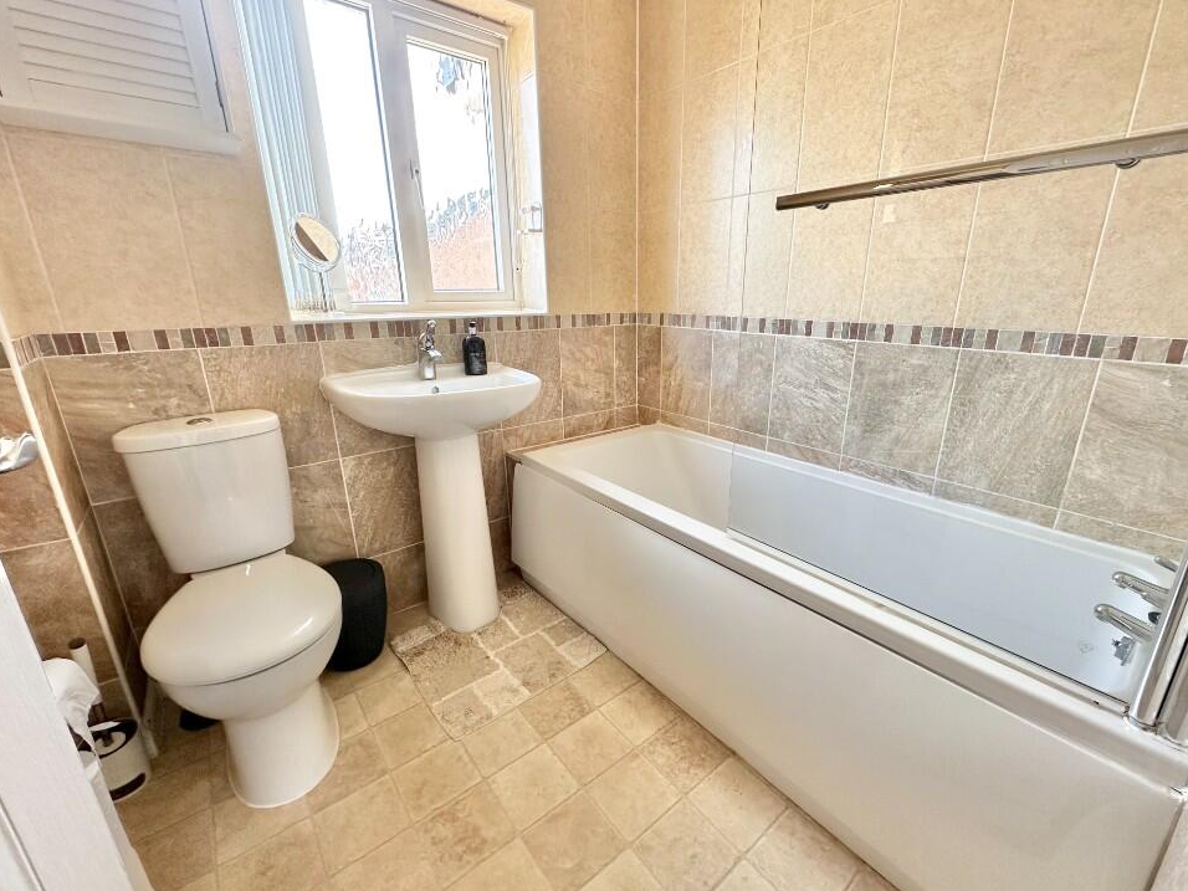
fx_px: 515
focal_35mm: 15
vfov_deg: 81.7
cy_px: 447
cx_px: 623
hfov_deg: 98.1
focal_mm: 2.22
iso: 160
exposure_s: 1/99
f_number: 2.2
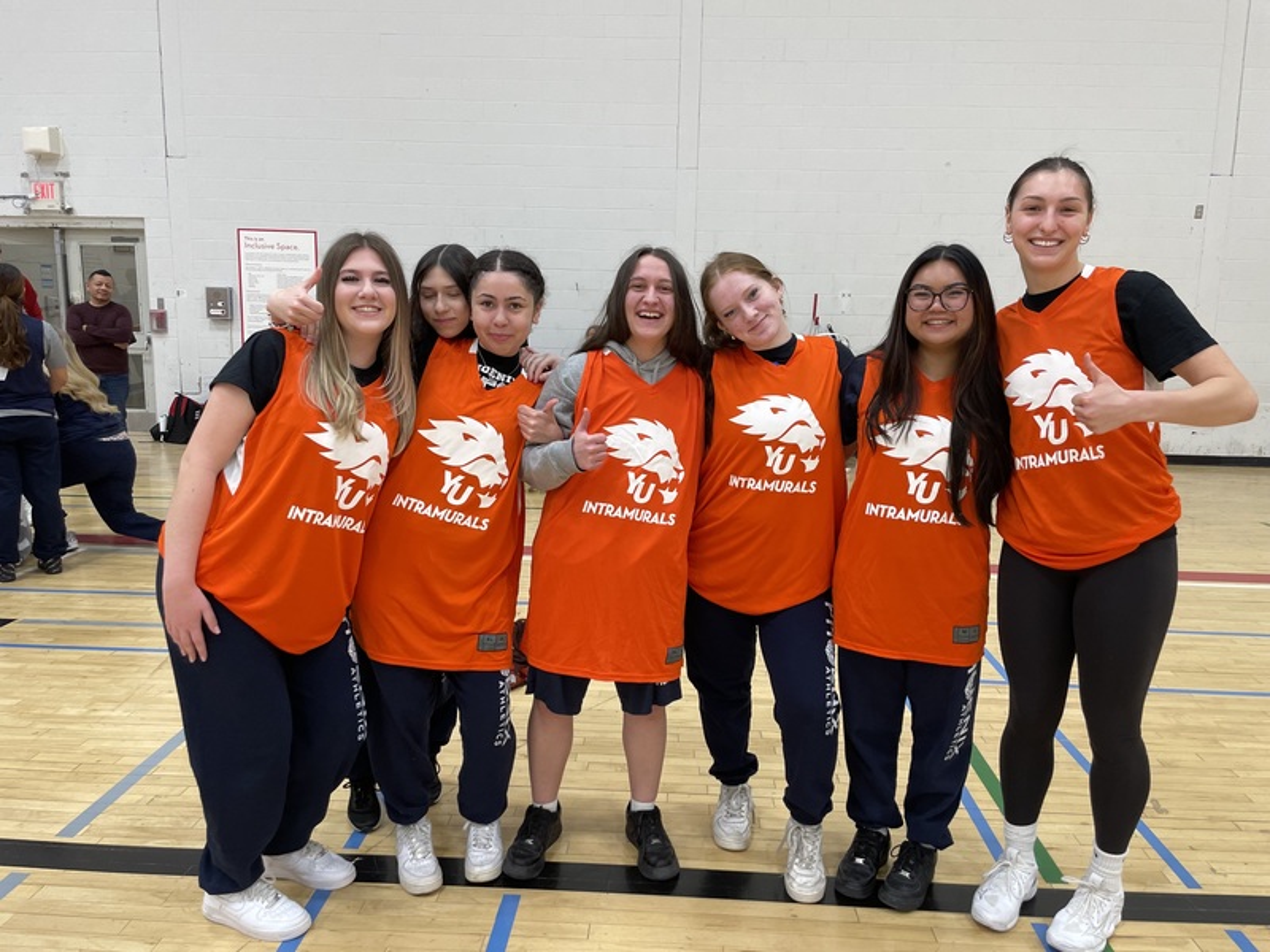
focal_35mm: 26
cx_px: 635
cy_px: 476
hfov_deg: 67.3
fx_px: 954
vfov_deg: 53.1
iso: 125
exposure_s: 1/113
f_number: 1.6
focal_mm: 4.2
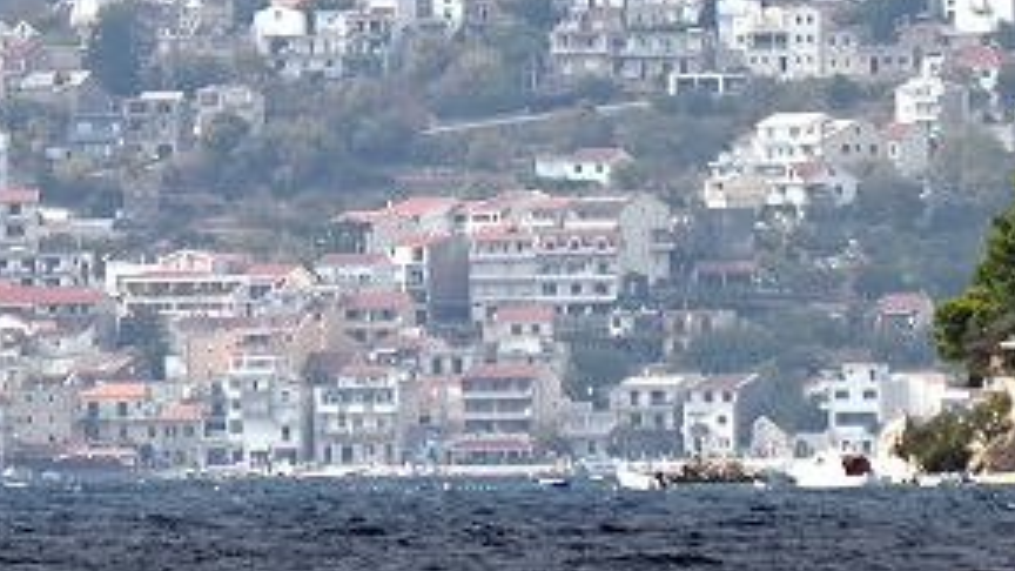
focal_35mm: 1277
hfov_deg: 1.7
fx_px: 34369
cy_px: -463
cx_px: 476
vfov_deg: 1.0
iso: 160
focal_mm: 270
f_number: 5.6
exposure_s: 1/1000
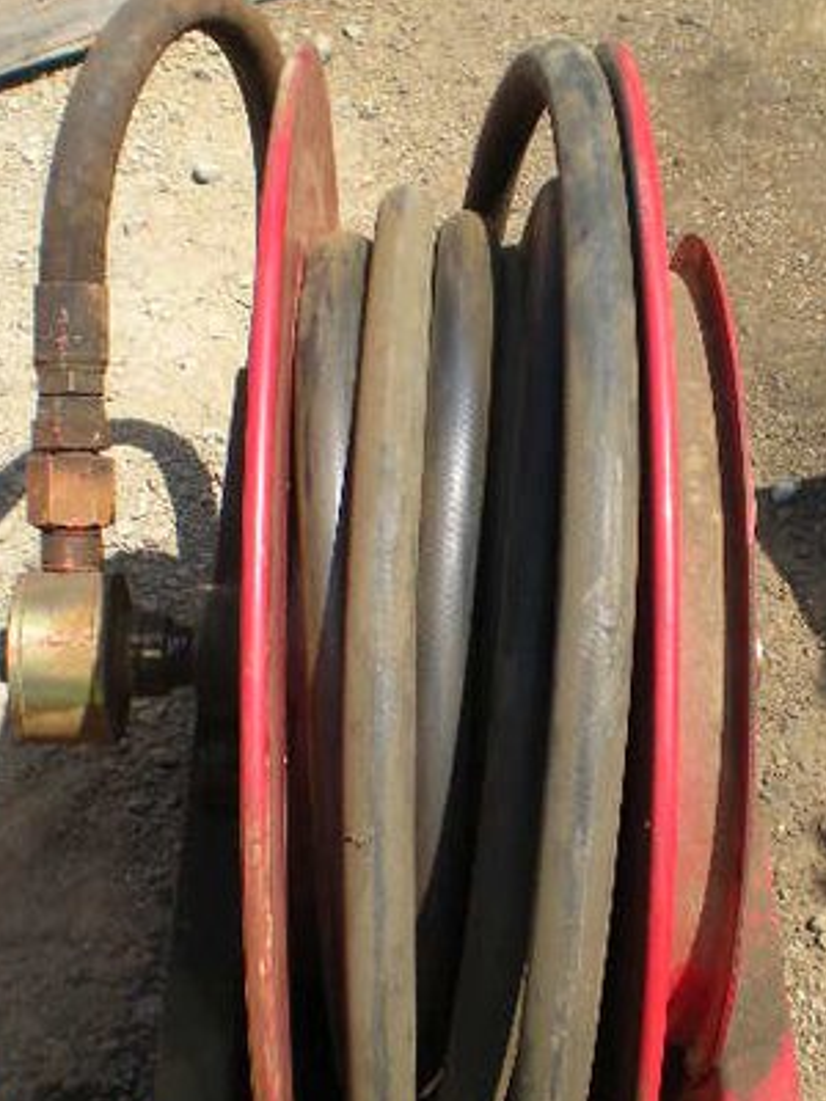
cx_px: 377
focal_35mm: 57
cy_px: 639
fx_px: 1813
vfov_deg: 33.7
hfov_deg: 25.6
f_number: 4.6
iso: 64
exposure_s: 1/272
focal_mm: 6.3
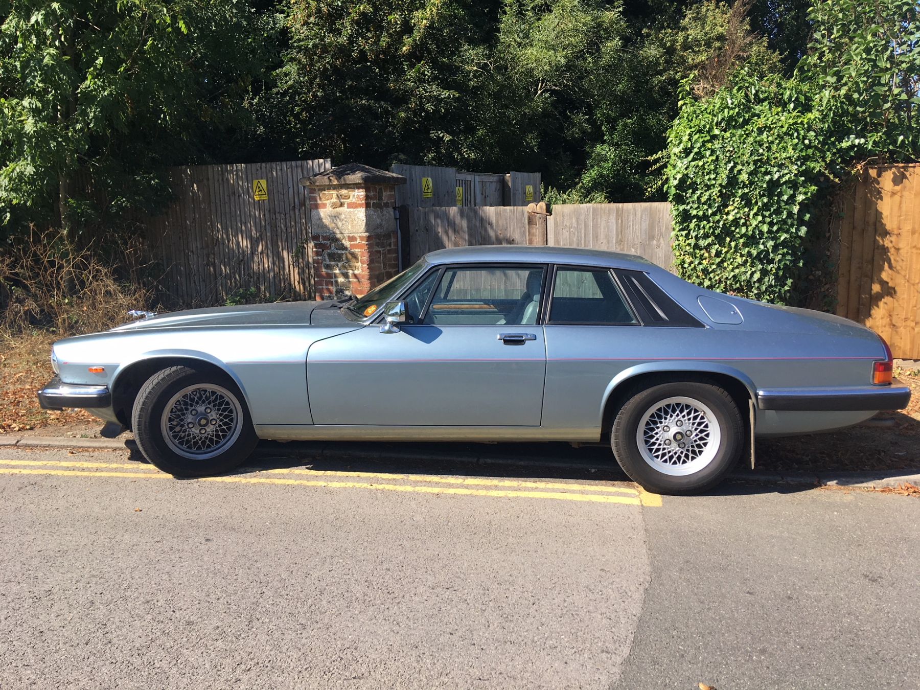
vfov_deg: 48.2
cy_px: 345
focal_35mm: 29
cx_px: 460
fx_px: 771
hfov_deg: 61.7
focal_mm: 4.15
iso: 25
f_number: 2.2
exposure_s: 1/699
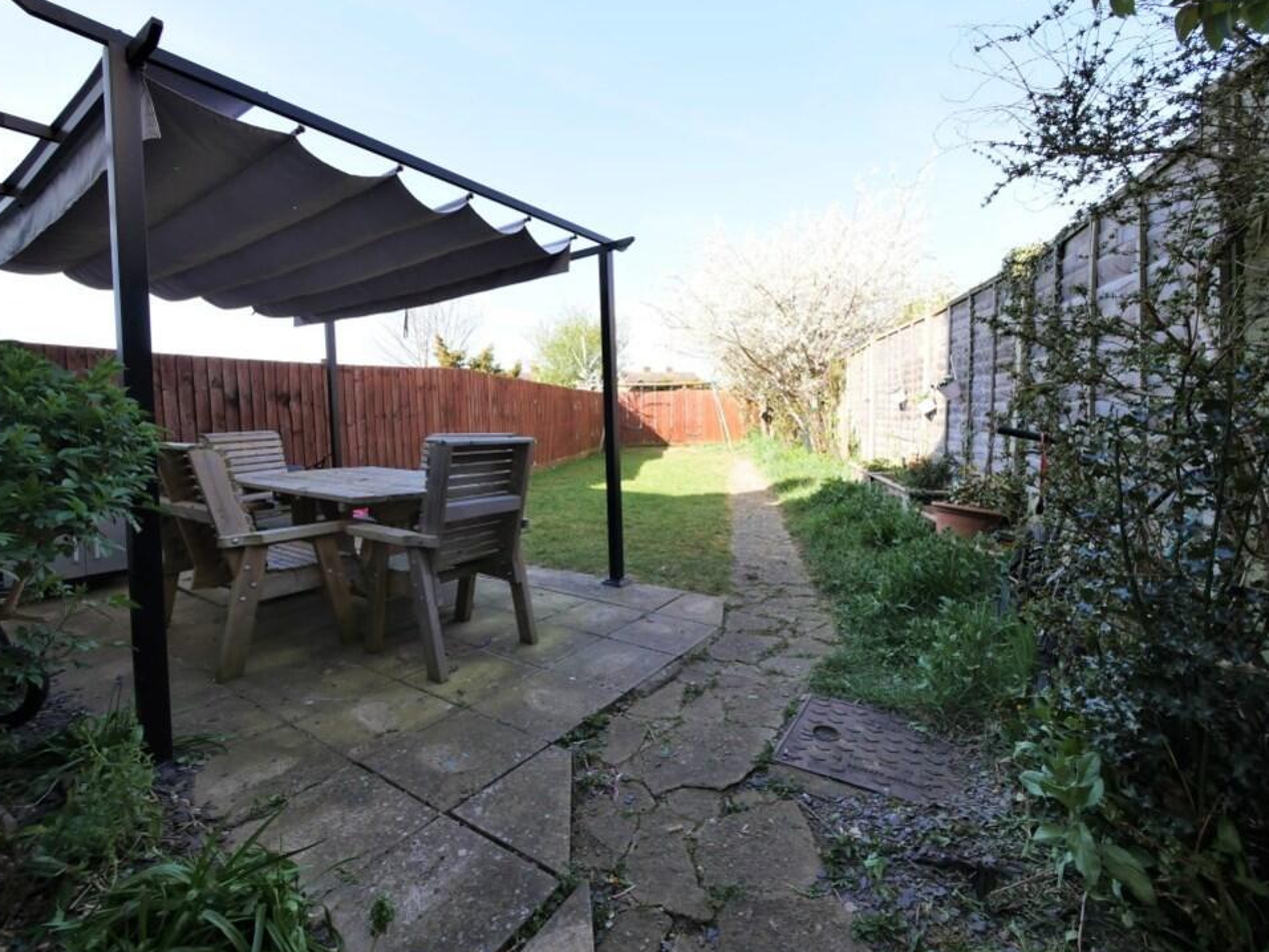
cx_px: 640
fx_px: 550
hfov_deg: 98.2
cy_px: 455
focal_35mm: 15
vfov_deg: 81.7
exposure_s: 1/200
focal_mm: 7
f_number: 5.6
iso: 200
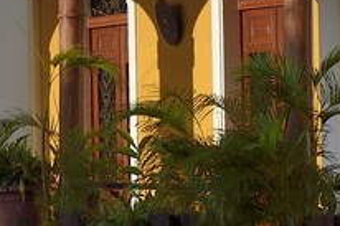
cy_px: -175
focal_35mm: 389
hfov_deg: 4.9
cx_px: -832
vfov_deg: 3.5
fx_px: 3671
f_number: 10
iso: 200
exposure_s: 1/320
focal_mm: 50
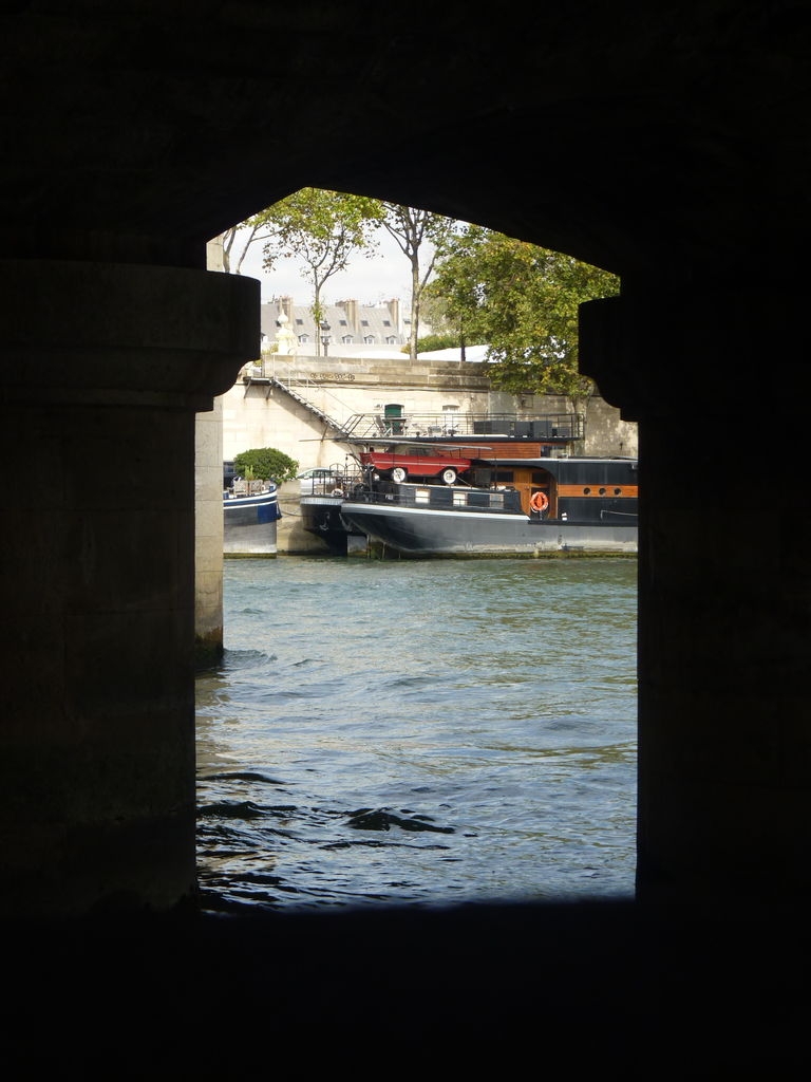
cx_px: 406
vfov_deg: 16.8
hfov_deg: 12.7
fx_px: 3655
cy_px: 541
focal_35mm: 117
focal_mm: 20.8
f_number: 4
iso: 80
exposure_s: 1/125
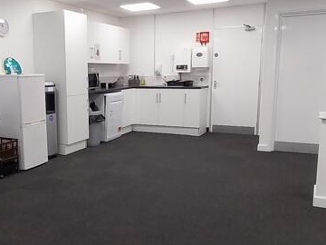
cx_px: 97
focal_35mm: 37
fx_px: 348
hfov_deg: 48.9
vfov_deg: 38.7
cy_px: 125
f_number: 2.2
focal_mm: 1.13
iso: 100
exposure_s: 1/50.1
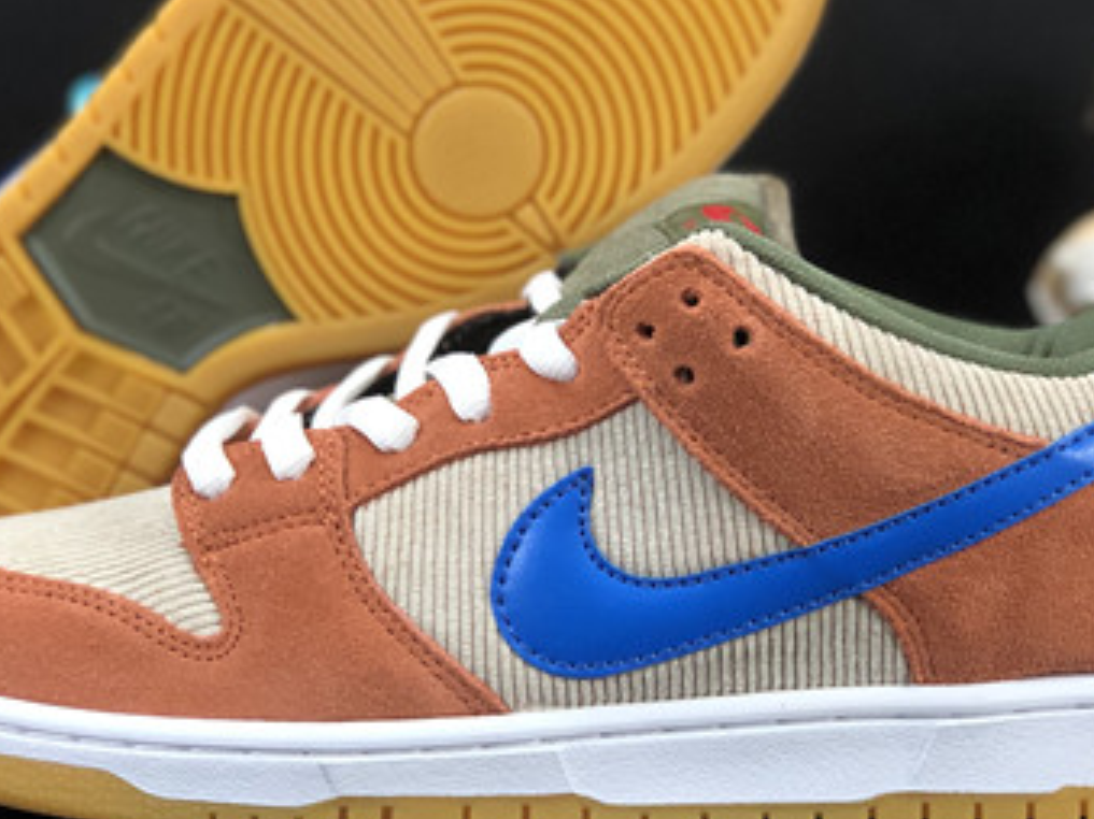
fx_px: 3191
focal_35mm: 101
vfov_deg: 14.6
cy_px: 329
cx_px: 587
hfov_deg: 19.5
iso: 64
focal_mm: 6.6
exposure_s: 1/30
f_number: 2.8
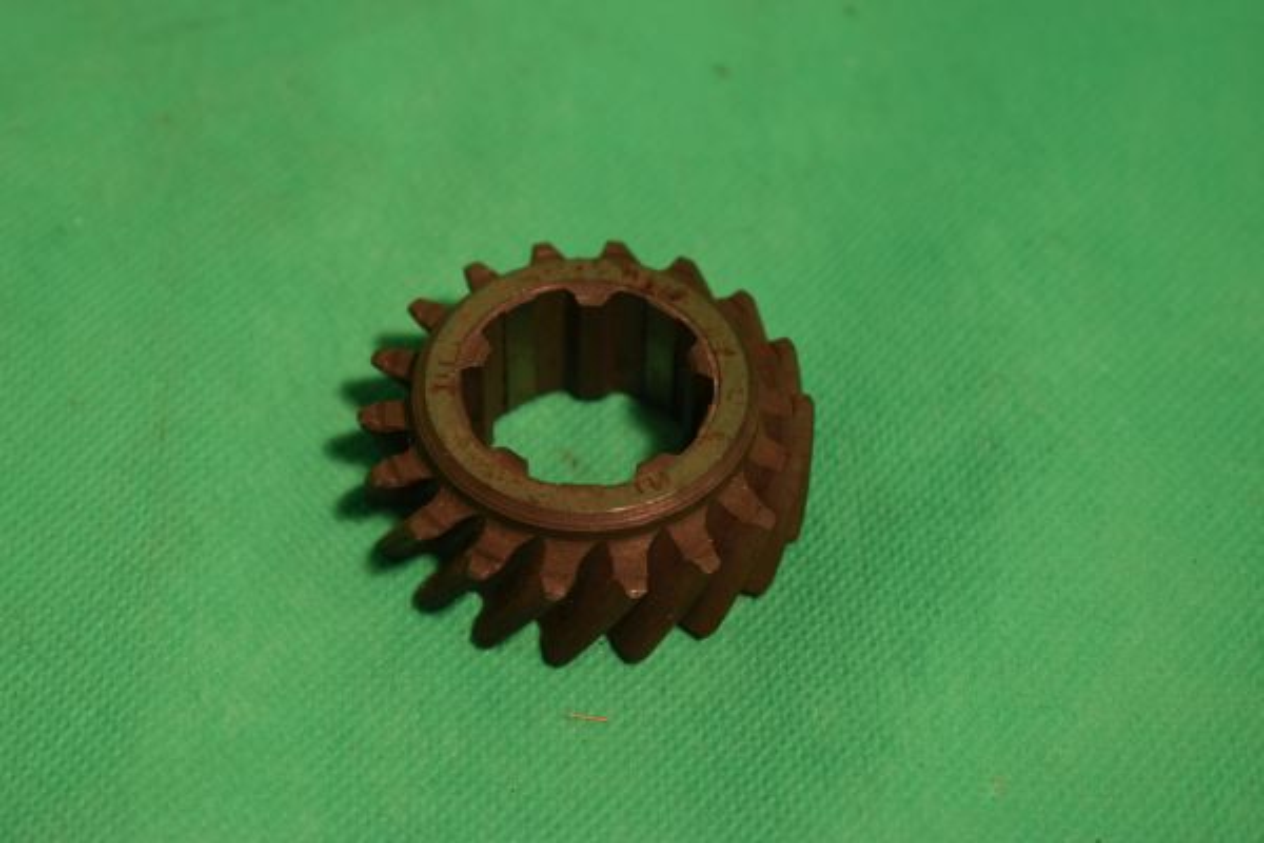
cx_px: 632
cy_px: 422
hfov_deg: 24.6
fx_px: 2896
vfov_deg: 16.6
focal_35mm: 82
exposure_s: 1/160
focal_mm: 55
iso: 400
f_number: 6.3
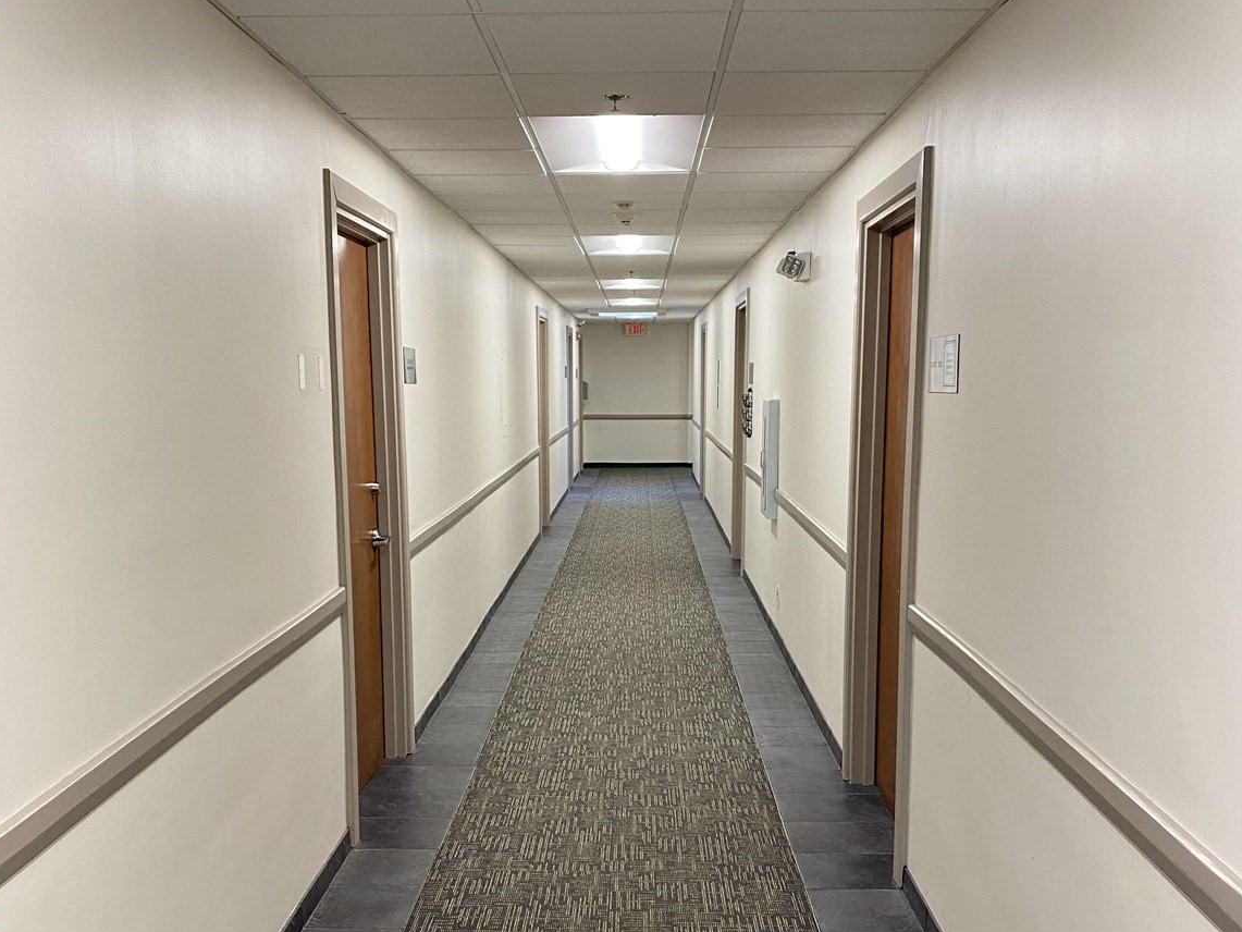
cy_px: 587
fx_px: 1256
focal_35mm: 35
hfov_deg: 52.6
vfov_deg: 40.4
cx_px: 616
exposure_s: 1/60
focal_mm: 4.25
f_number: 1.8
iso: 80
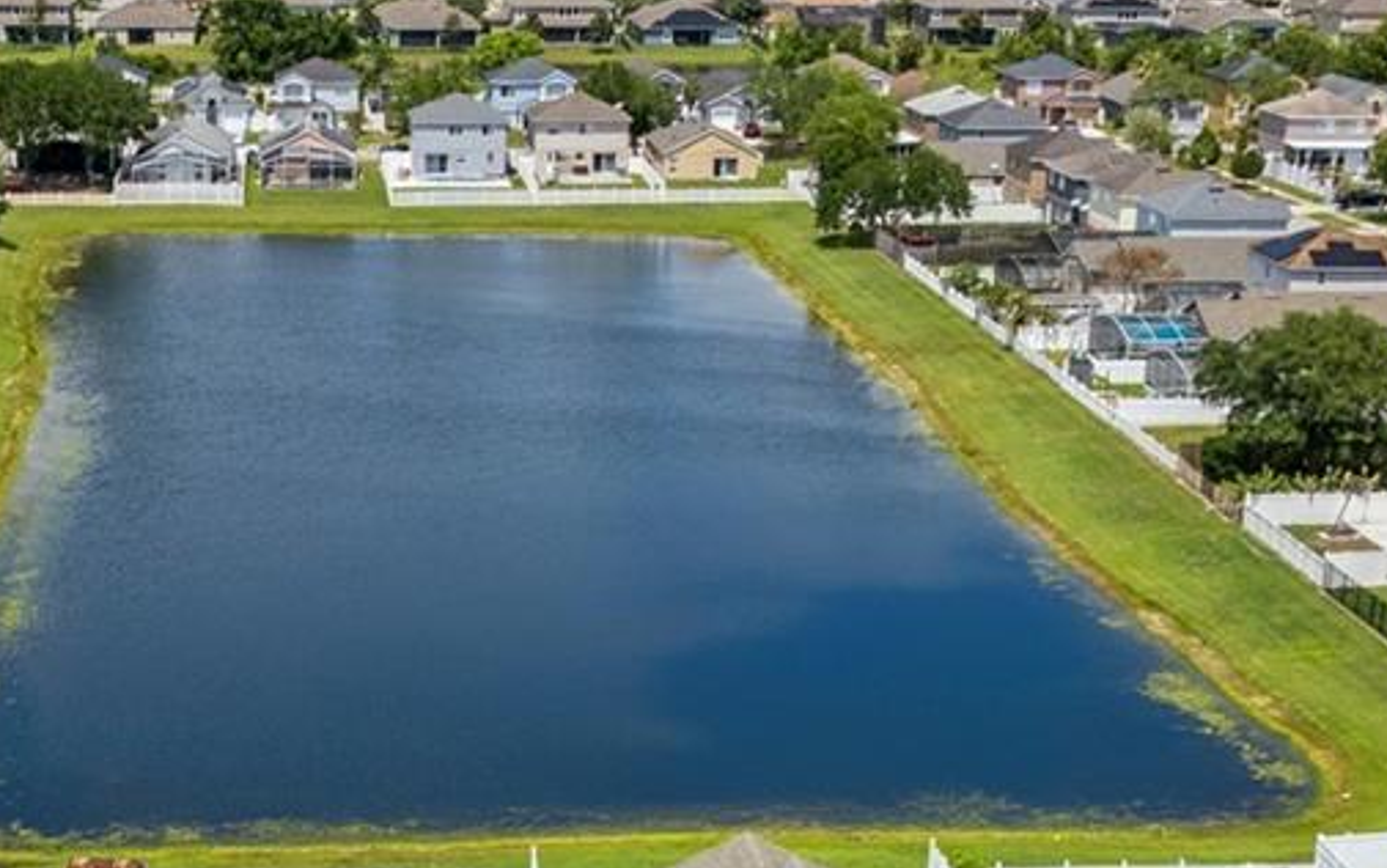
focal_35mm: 71
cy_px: 729
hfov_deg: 28.5
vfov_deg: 18.2
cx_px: 324
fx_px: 2685
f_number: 2.8
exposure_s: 1/2000
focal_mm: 8.4
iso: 100
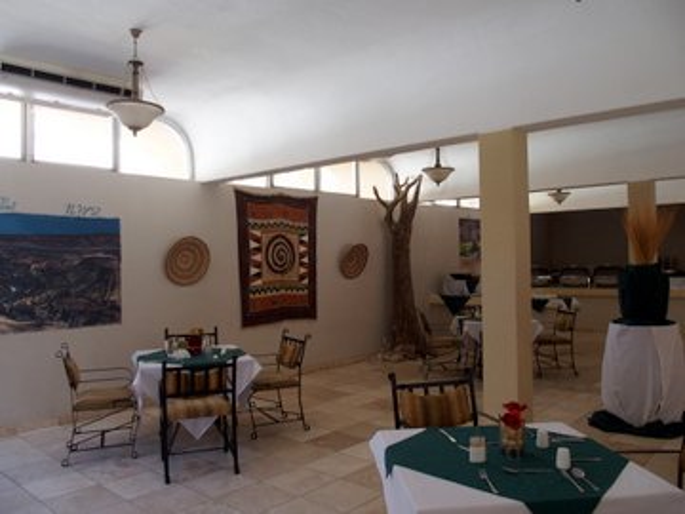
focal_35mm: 28
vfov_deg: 49.7
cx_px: 342
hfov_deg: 63.4
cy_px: 257
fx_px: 554
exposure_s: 1/60
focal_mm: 6
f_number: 2.8
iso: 160
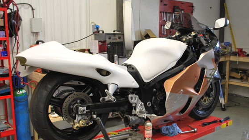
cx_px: 142
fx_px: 264
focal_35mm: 40
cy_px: 74
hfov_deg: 50.3
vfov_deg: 29.7
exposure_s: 1/40
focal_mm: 22
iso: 200
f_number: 4
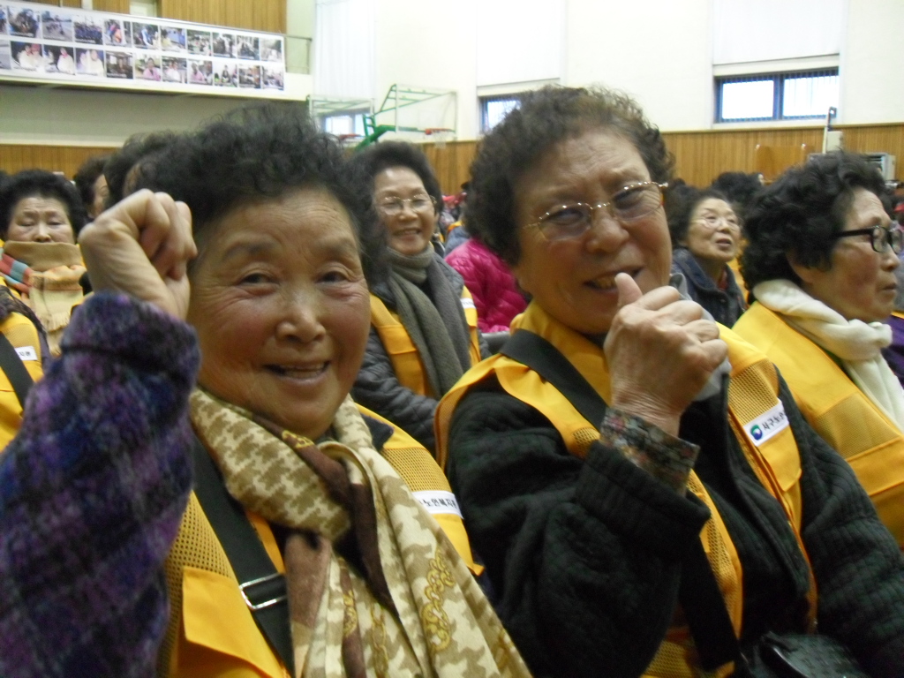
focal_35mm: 35
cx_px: 452
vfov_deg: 40.7
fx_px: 914
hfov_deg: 52.6
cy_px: 339
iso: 320
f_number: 2.8
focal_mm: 6.2
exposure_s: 1/15
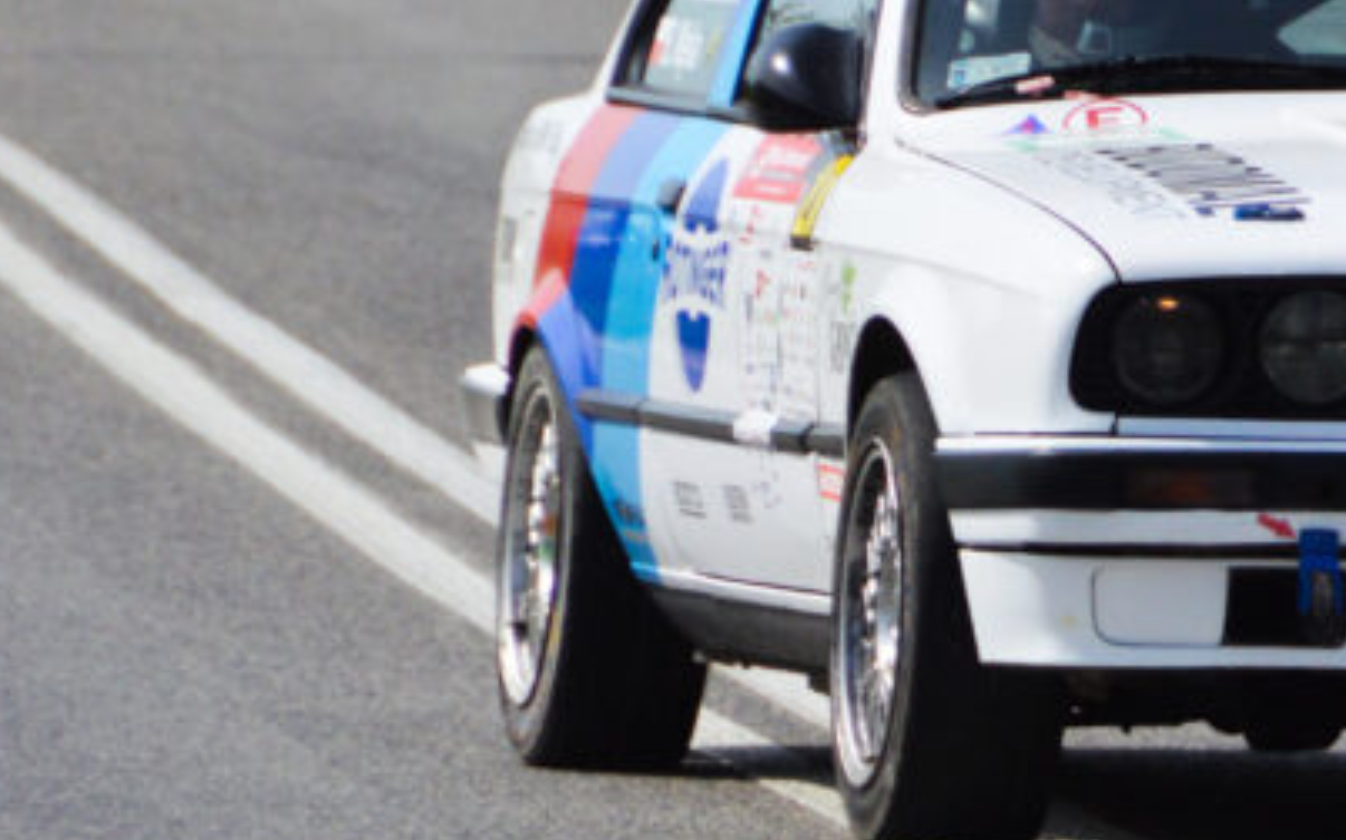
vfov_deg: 1.7
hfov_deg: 2.7
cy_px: 95
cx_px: 1644
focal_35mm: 778
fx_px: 28531
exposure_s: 1/3200
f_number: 5.6
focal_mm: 200
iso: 400
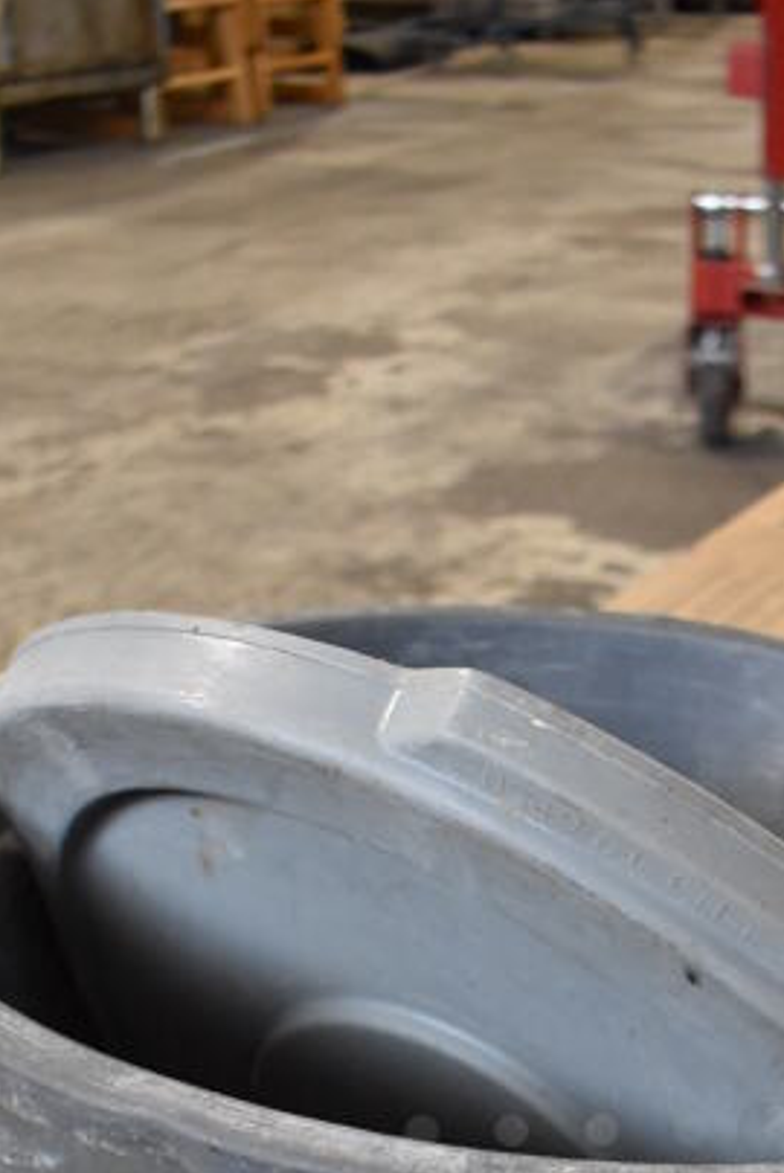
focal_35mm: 61
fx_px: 1989
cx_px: 601
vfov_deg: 29.9
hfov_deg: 22.1
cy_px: 1250
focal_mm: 18
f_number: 3.5
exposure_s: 1/125
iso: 2200
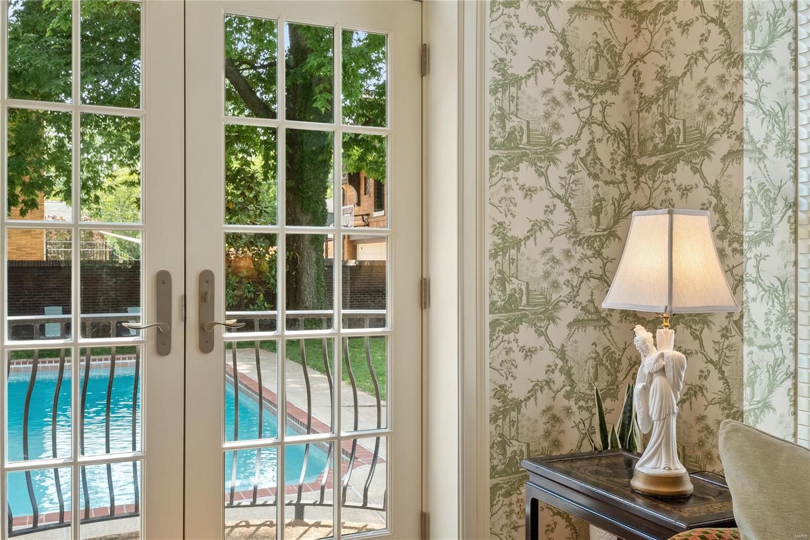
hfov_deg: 53.1
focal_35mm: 36
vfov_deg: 36.9
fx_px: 810
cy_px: 270
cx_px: 405
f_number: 8
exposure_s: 1/25
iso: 400
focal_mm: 18
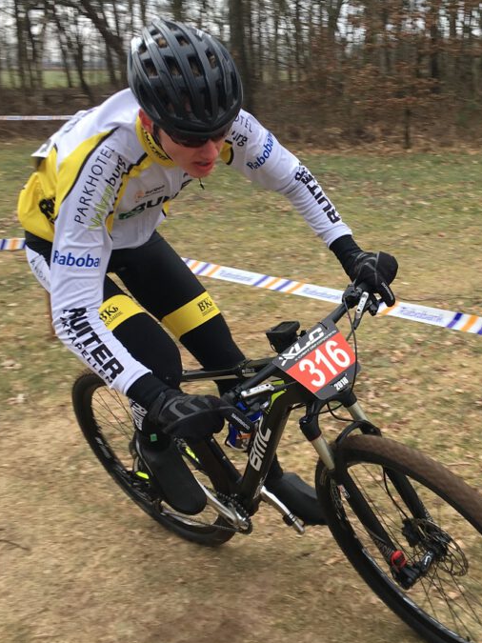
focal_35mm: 44
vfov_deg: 42.9
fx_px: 817
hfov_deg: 32.6
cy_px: 303
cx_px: 327
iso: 25
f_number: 2.2
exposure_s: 1/396
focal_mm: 4.15
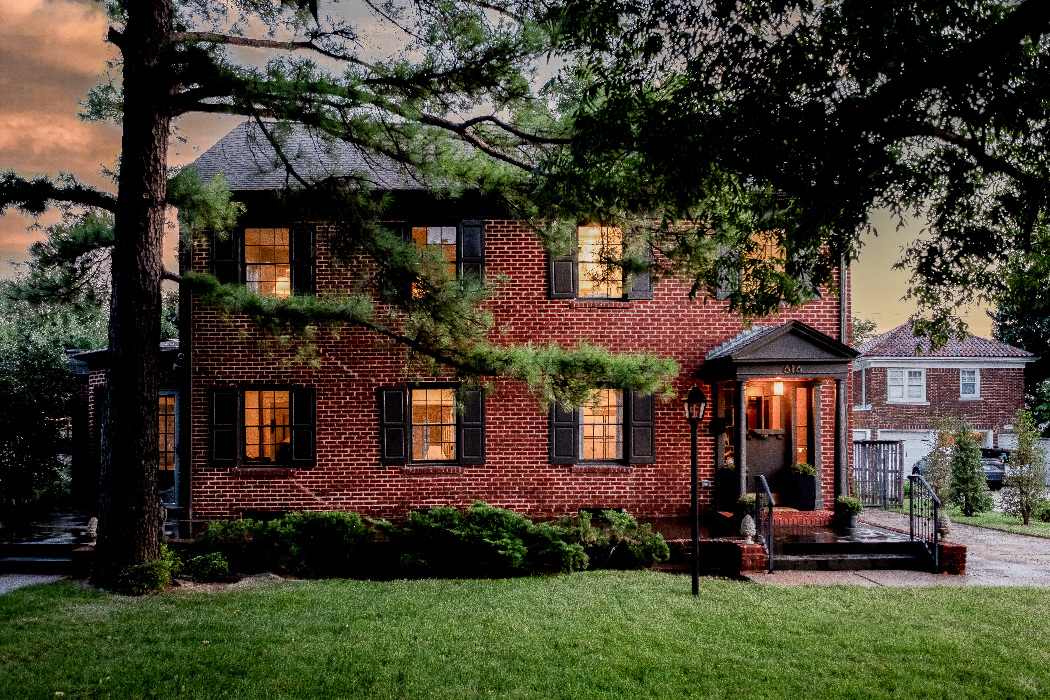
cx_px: 525
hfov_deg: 61.9
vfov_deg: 43.6
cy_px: 350
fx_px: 875
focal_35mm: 30
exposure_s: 1/4
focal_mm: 20
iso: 500
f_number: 4
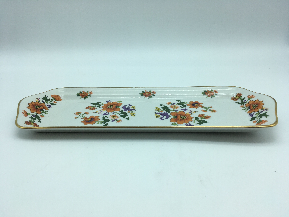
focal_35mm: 29
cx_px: 144
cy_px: 108
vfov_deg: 48.2
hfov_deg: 61.7
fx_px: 242
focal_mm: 4.15
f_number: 2.2
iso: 25
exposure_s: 1/368
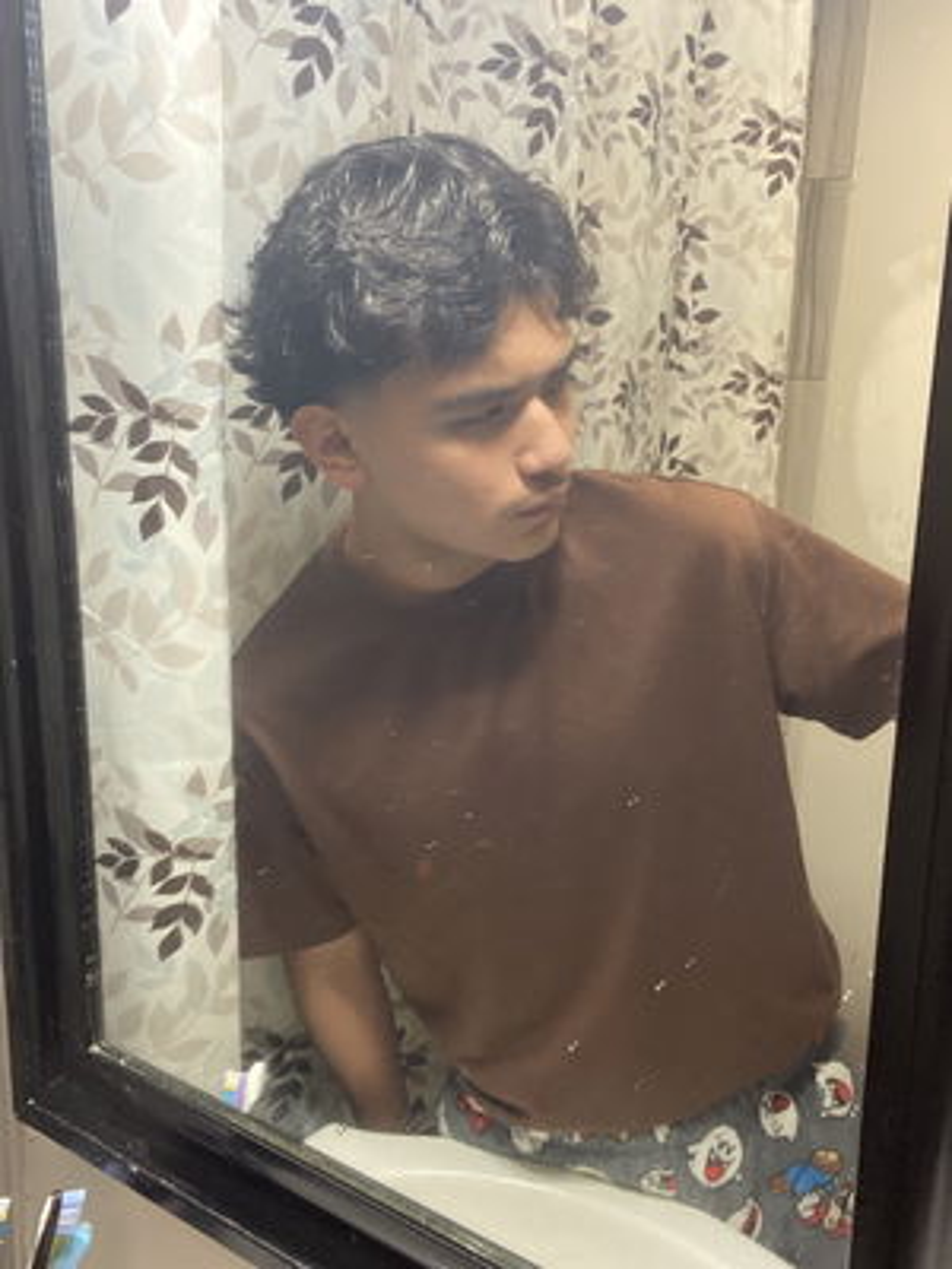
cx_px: 476
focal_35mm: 30
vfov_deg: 60.0
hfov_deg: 46.8
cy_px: 634
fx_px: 1100
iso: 320
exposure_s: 1/40
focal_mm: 2.71
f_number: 2.2
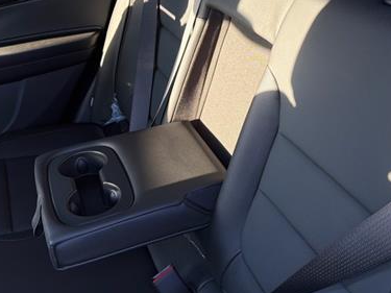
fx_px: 463
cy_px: 98
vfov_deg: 34.8
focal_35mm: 41
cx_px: 220
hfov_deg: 45.7
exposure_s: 1/121
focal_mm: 6.76
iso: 64
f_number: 1.78
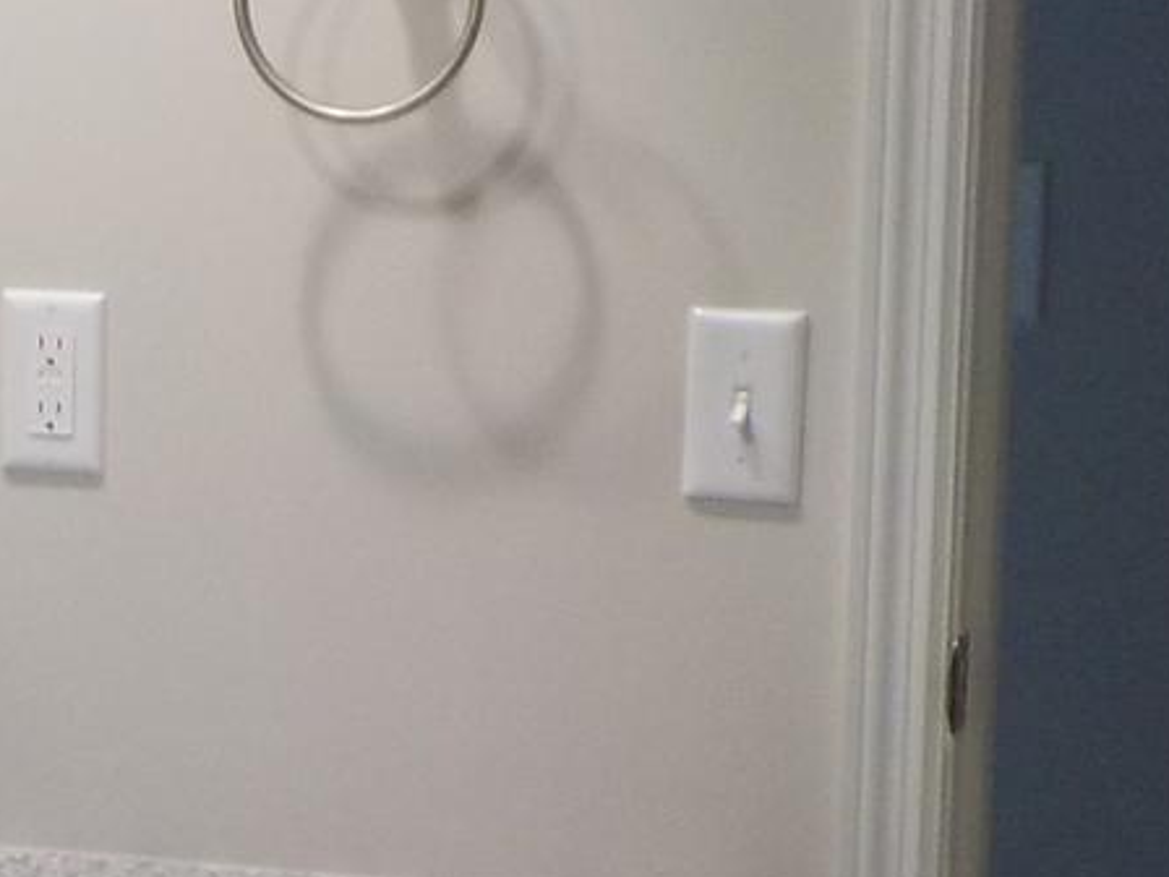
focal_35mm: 137
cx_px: -381
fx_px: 4627
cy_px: 809
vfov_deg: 10.8
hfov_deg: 13.8
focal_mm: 4.1
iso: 180
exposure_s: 1/30
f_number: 3.3
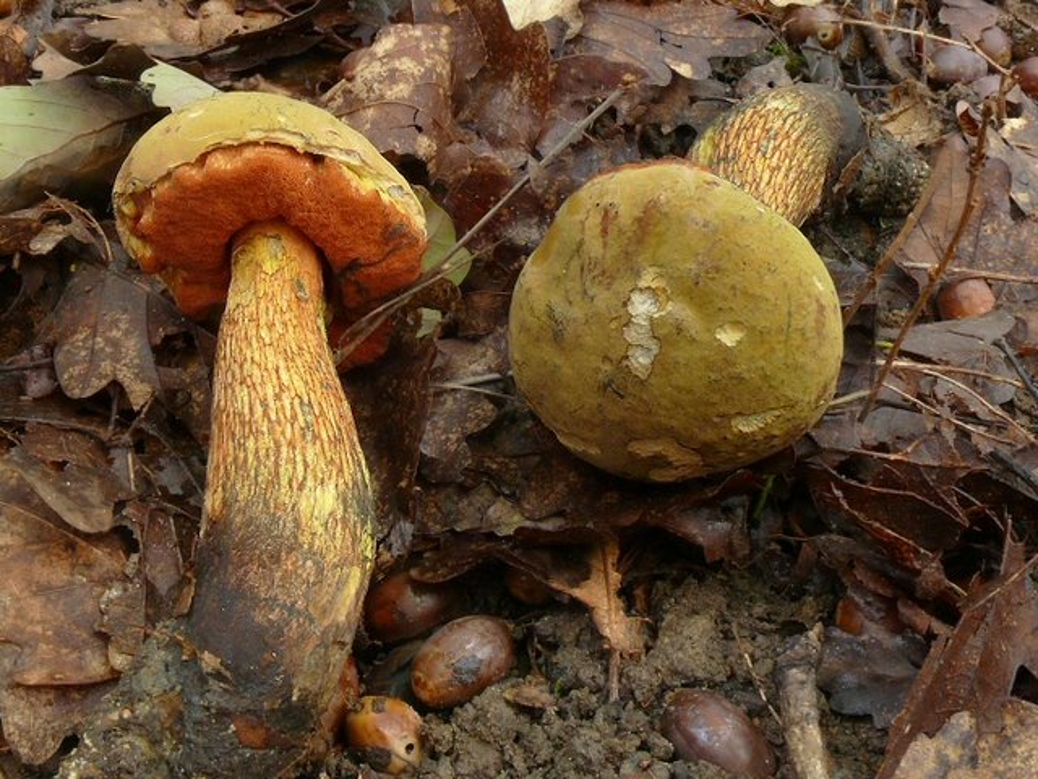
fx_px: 1050
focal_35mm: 35
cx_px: 519
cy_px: 390
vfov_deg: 40.7
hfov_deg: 52.6
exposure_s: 8
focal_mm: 7.4
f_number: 10
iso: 100
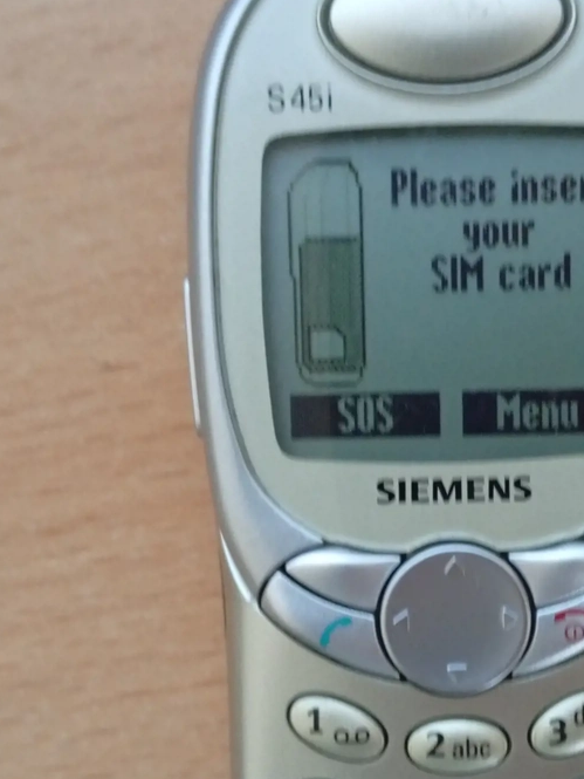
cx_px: 411
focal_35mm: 54
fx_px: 1214
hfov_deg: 26.8
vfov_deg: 35.4
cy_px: 458
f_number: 1.8
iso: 1166
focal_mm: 3.98
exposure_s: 1/20
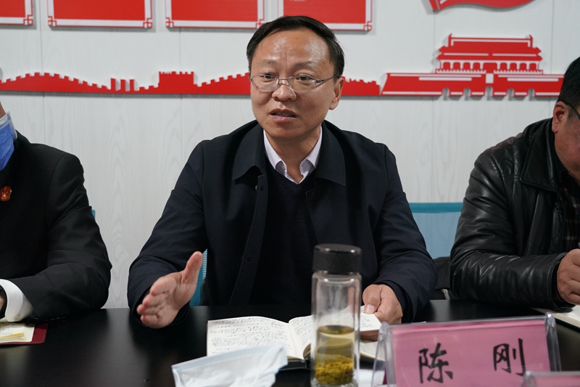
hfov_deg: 43.6
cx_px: 290
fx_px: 725
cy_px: 194
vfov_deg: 29.9
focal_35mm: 45
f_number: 4
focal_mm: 45
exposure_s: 1/160
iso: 5000
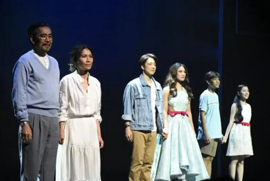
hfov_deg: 12.2
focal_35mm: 168
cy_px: 90
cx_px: 135
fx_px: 1261
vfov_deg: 8.2
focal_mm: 112
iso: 12800
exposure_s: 1/80
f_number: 5.6
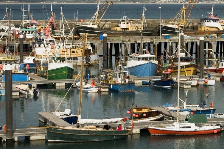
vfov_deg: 10.2
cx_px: 179
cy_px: 53
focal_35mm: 134
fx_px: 833
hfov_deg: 15.2
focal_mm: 55
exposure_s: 1/160
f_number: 5.6
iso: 100
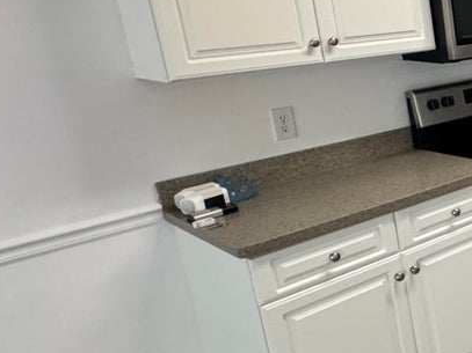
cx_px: 688
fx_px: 641
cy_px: 134
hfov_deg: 28.4
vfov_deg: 30.7
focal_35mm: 47
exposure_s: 1/120
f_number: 2.2
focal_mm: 2.22
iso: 250
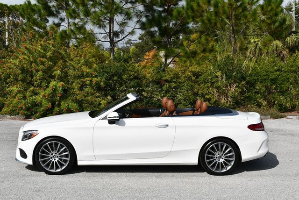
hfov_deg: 38.2
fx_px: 432
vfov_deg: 26.0
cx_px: 150
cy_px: 100
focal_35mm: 52
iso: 100
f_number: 10
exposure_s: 1/400
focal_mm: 26
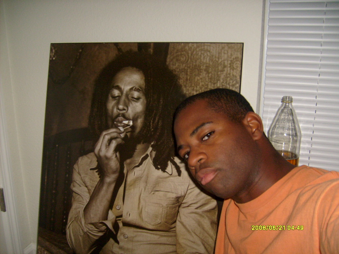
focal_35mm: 35
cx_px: 170
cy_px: 127
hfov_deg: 52.6
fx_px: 343
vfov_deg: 40.7
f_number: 2.8
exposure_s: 1/45
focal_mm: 5.8
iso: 100
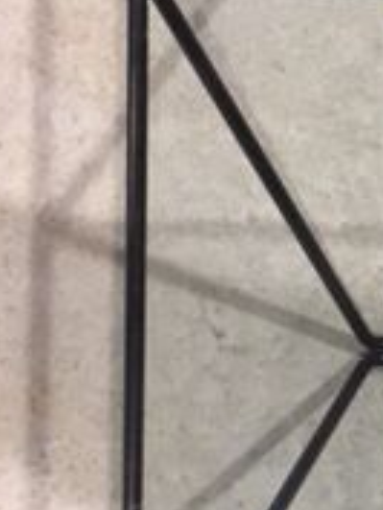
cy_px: 314
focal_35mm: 105
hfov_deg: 13.0
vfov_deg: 18.7
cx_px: 654
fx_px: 1547
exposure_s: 1/33
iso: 125
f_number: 2.2
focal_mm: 4.15
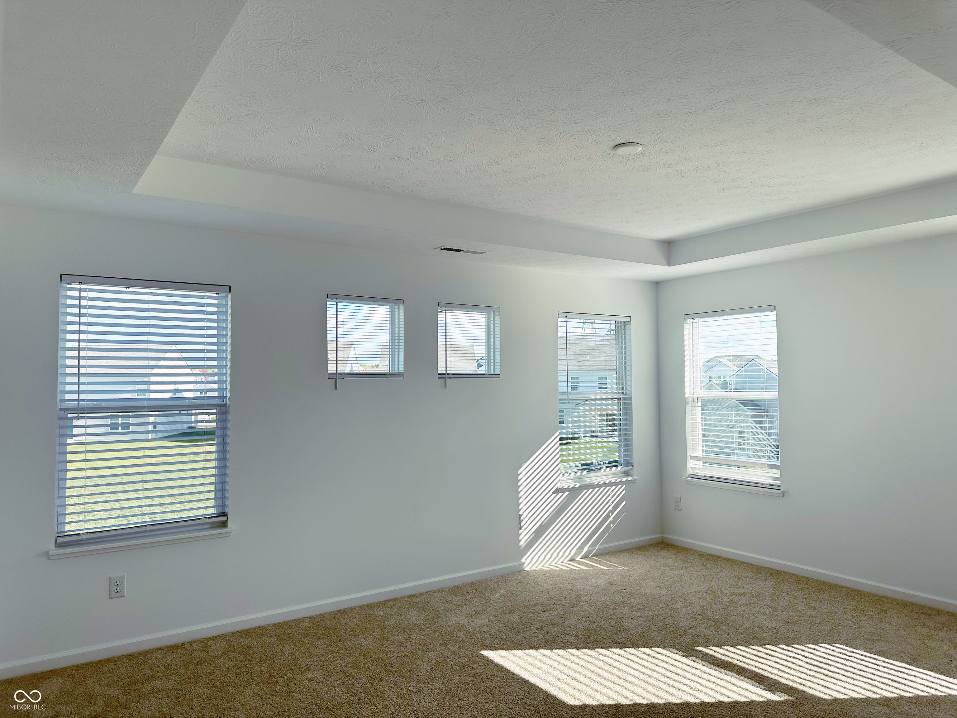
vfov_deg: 56.8
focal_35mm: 24
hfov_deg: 71.6
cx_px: 478
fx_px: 664
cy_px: 359
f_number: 1.78
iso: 80
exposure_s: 1/1083
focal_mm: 6.86
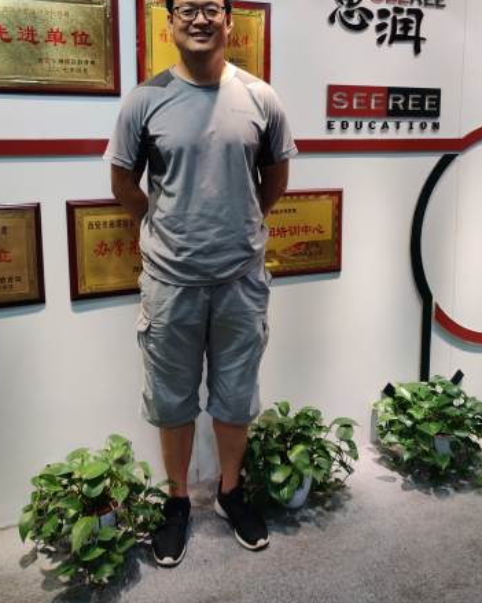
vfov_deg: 49.6
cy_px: 213
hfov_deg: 41.1
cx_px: 266
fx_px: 642
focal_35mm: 36
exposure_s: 1/50
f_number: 1.65
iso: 200
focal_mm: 4.75
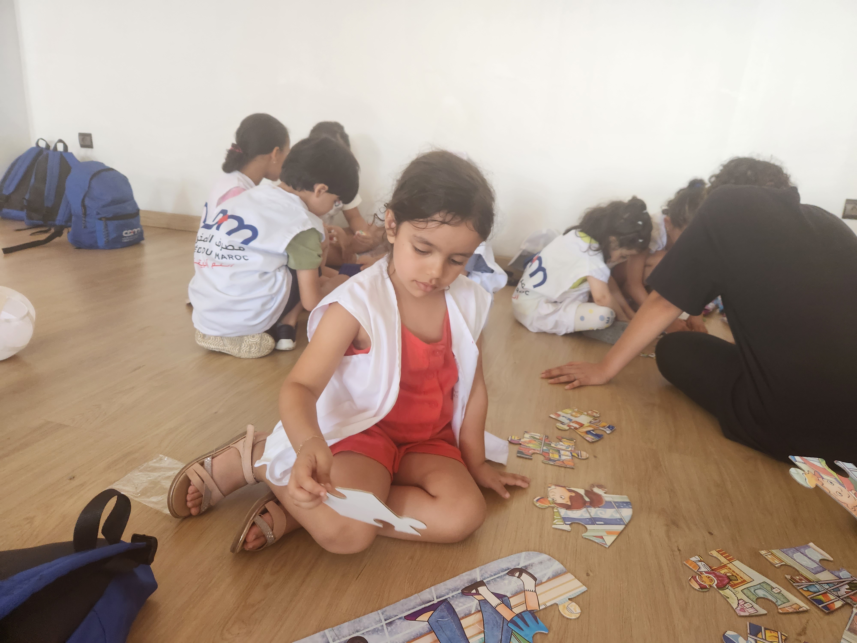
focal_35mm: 23
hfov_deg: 73.9
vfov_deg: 58.9
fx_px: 569
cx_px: 428
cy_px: 322
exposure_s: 1/120
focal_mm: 5.4
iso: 200
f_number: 1.8
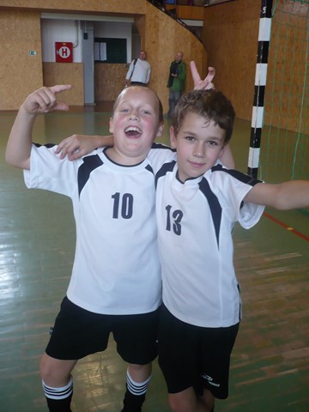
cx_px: 154
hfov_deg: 40.7
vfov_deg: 52.6
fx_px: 417
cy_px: 206
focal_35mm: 35
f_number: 2.8
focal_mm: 5.8
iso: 200
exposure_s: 1/60
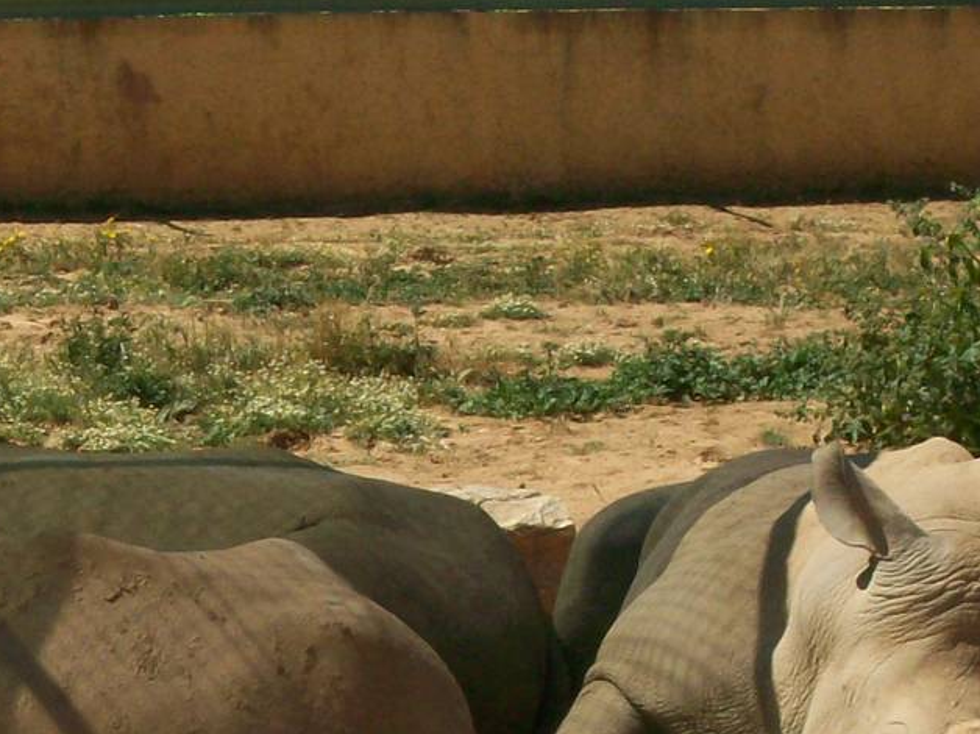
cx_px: 108
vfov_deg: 5.4
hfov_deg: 7.2
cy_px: 848
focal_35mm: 275
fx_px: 7779
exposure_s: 1/323
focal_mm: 18
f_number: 8.5
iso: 80
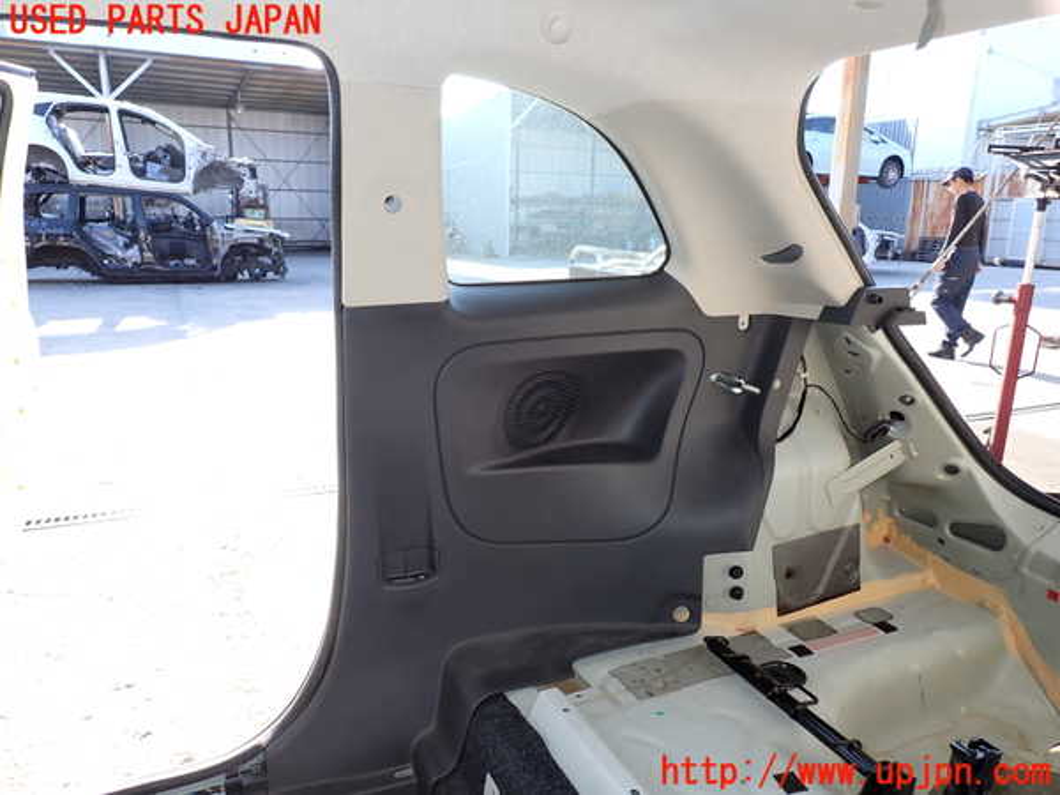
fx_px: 766
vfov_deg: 54.9
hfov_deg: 69.4
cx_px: 530
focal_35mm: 25
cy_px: 398
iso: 100
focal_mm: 4.5
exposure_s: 1/125
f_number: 2.8
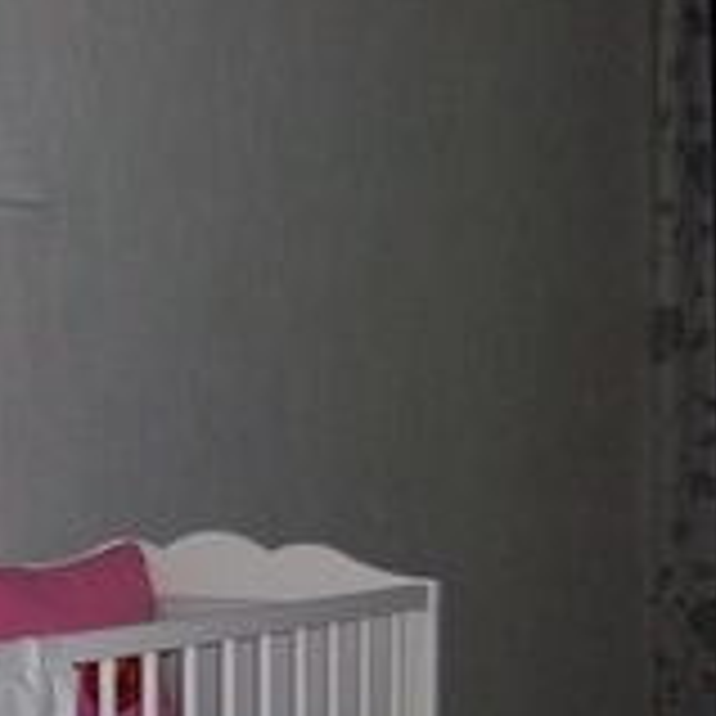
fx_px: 1989
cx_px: -72
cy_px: 734
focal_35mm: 85
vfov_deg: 19.7
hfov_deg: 19.5
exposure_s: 1/60
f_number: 2.8
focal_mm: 5.7
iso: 160
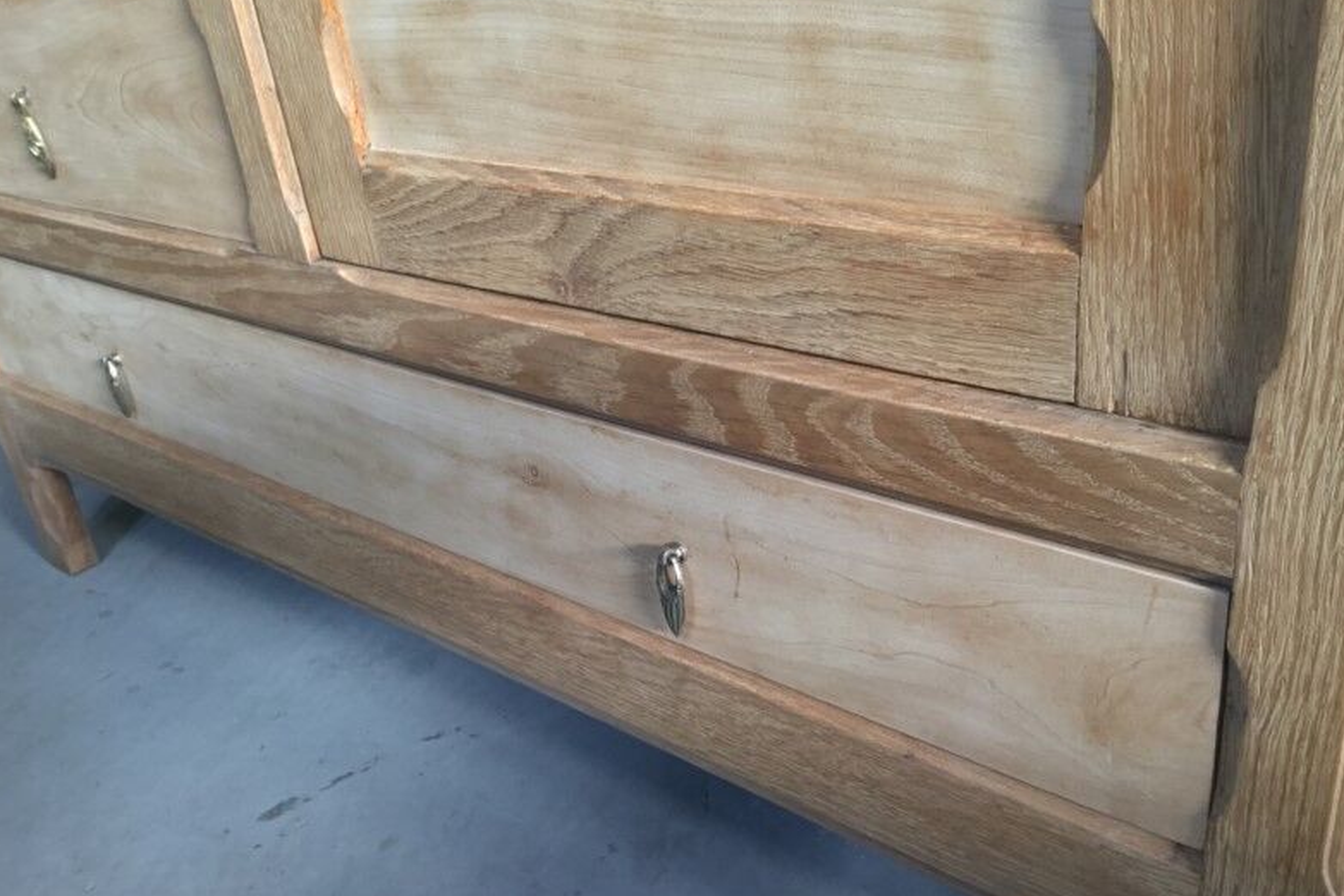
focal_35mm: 33
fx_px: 1232
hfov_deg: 57.2
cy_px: 466
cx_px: 674
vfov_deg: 39.9
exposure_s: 1/33
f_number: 2.4
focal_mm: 3.3
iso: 80
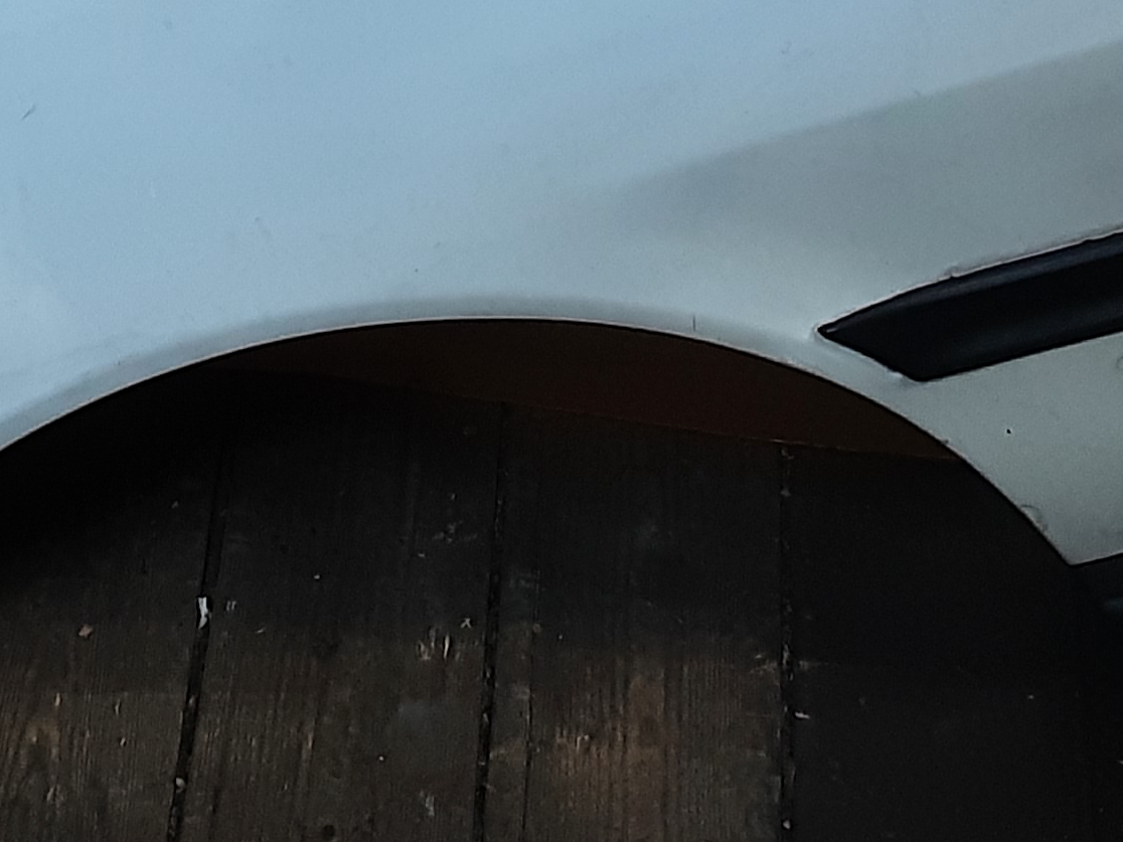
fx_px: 2563
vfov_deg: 18.1
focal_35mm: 79
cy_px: -45
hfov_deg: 24.6
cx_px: 369
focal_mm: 2.91
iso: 250
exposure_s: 1/25
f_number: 1.9
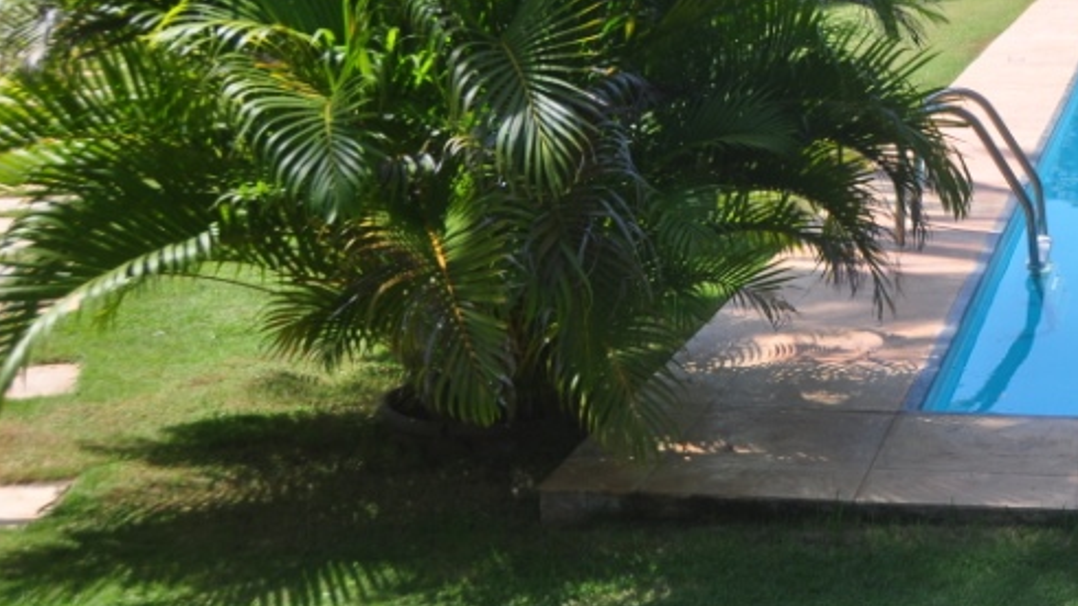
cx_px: 1104
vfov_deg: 16.7
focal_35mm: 72
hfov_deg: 27.5
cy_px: 182
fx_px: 2058
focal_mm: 22
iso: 200
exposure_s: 1/1250
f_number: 4
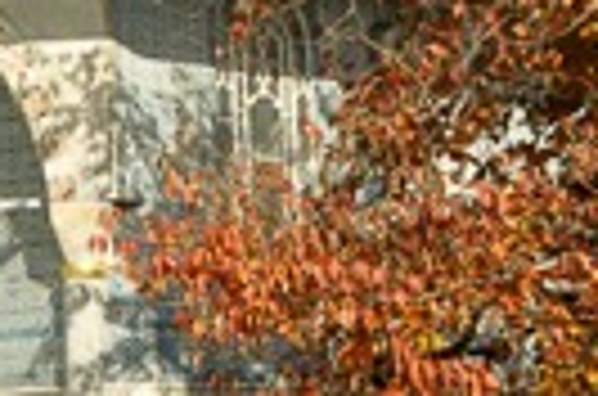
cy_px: -234
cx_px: 40
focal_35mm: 158
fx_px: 2618
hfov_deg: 12.9
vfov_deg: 8.4
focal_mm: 28
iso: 200
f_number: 13
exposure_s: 1/160
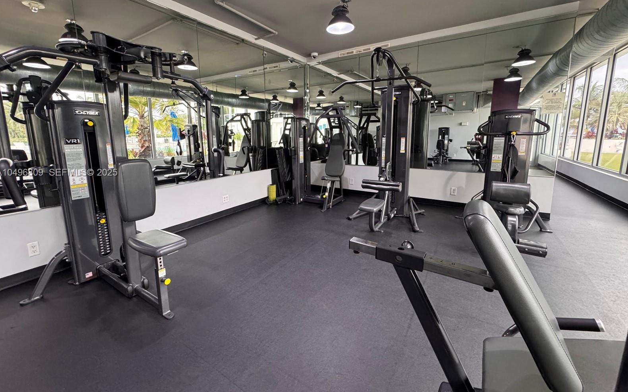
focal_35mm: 15
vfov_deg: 74.5
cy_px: 173
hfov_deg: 101.5
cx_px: 311
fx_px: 257
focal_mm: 2.22
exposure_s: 1/120
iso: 320
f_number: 2.2
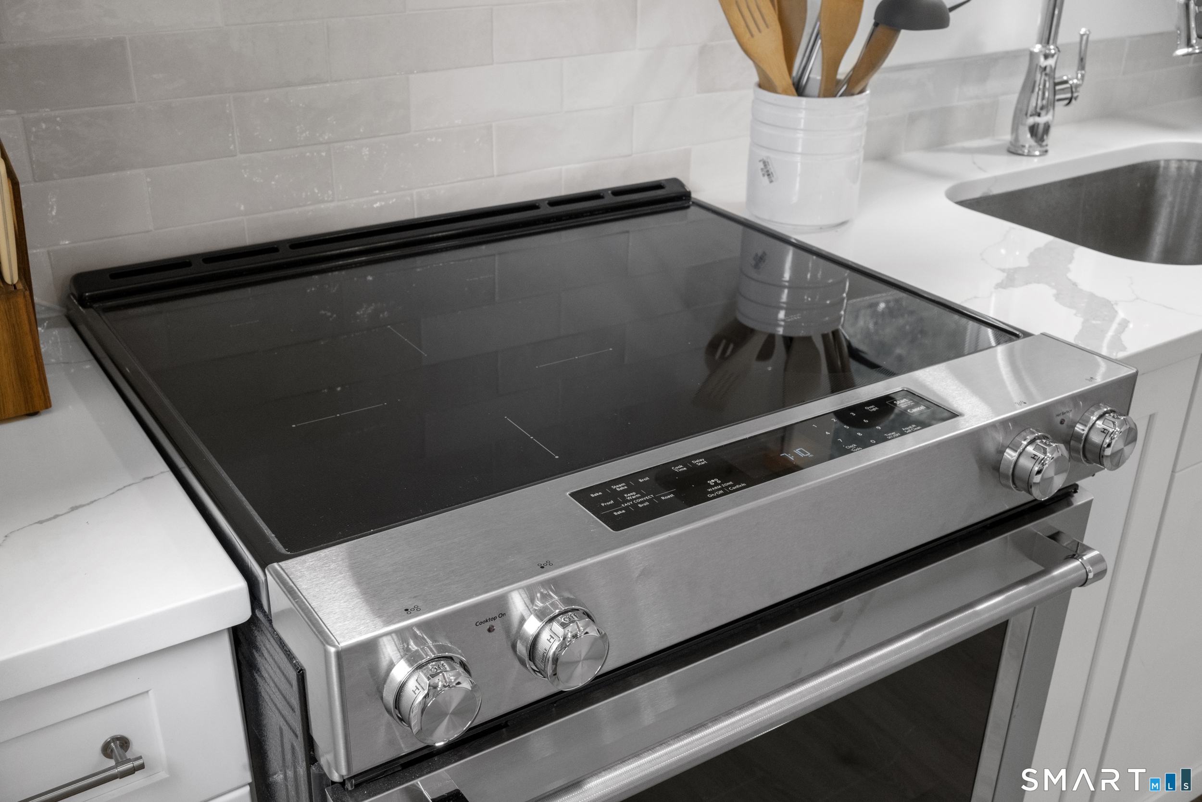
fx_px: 1169
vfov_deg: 37.9
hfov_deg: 54.4
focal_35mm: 35
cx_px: 601
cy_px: 401
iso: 3200
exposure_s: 1/30
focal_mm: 35
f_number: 10
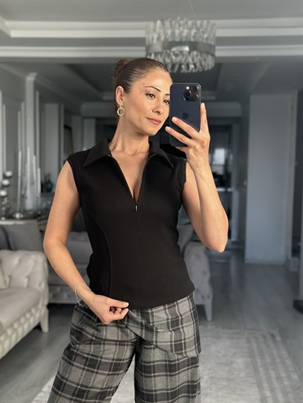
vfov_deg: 38.9
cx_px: 150
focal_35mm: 49
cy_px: 201
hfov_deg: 29.7
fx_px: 572
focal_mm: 6.86
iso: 80
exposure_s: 1/121
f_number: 1.78
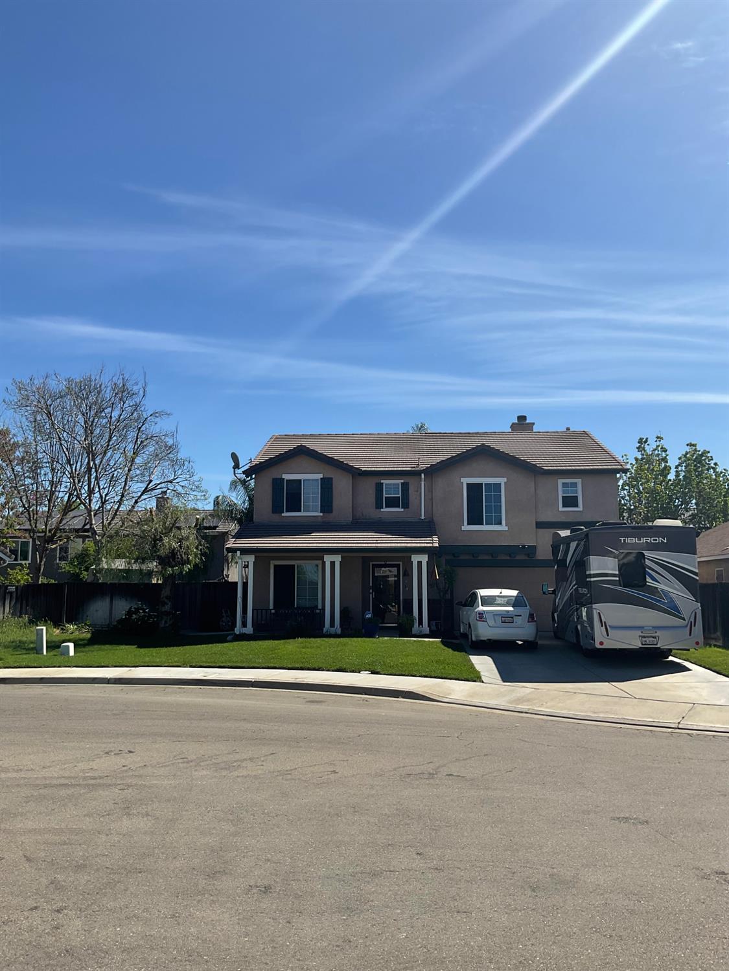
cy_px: 486
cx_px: 364
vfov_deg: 61.7
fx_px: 814
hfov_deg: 48.2
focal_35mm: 29
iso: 16
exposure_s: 1/2427
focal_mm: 3
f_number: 1.8
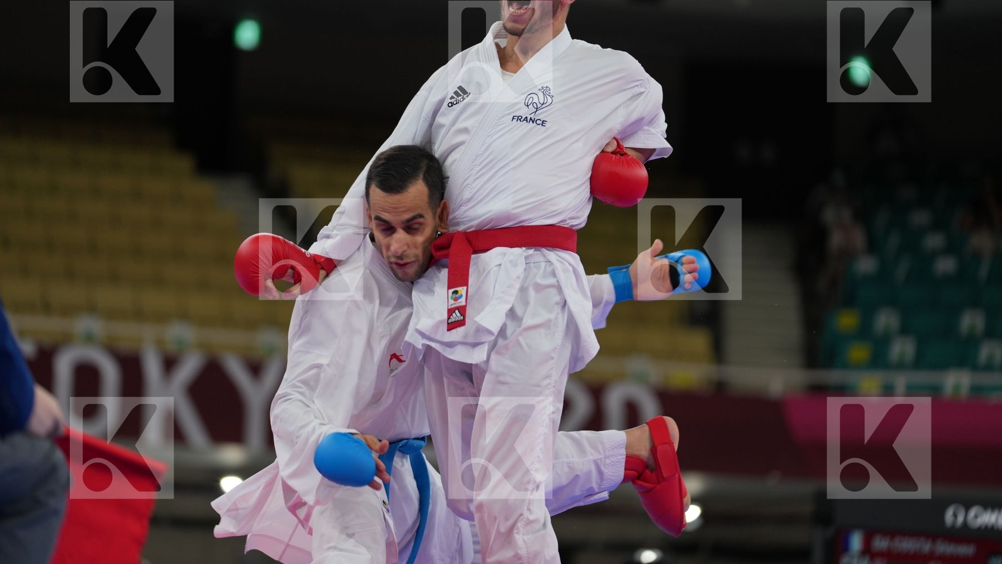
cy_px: 249
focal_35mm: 144
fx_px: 3826
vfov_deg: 8.4
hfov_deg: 14.9
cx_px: 500
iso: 500
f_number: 2.8
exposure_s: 1/1000
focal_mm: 137
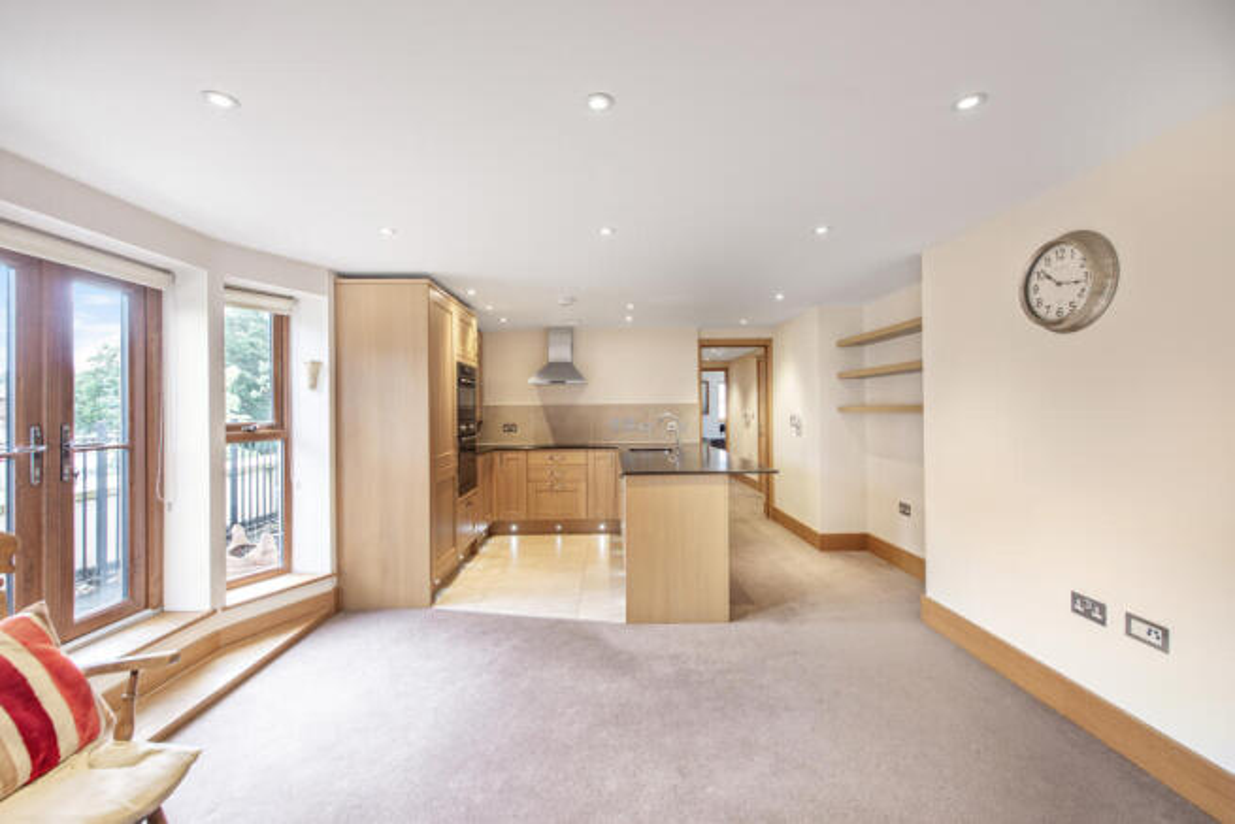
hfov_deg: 100.4
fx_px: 515
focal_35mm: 15
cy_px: 412
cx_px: 618
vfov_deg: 77.4
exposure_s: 1/6
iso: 125
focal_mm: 15
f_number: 8
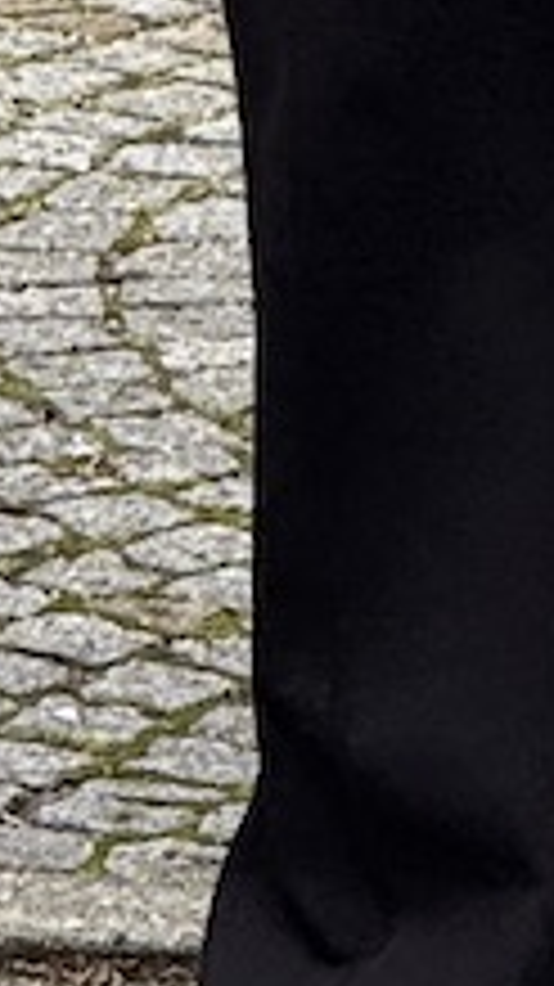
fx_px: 23374
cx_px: -781
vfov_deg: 2.4
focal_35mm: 894
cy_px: -765
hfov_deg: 1.4
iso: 64
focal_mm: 15.66
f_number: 2.8
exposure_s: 1/518
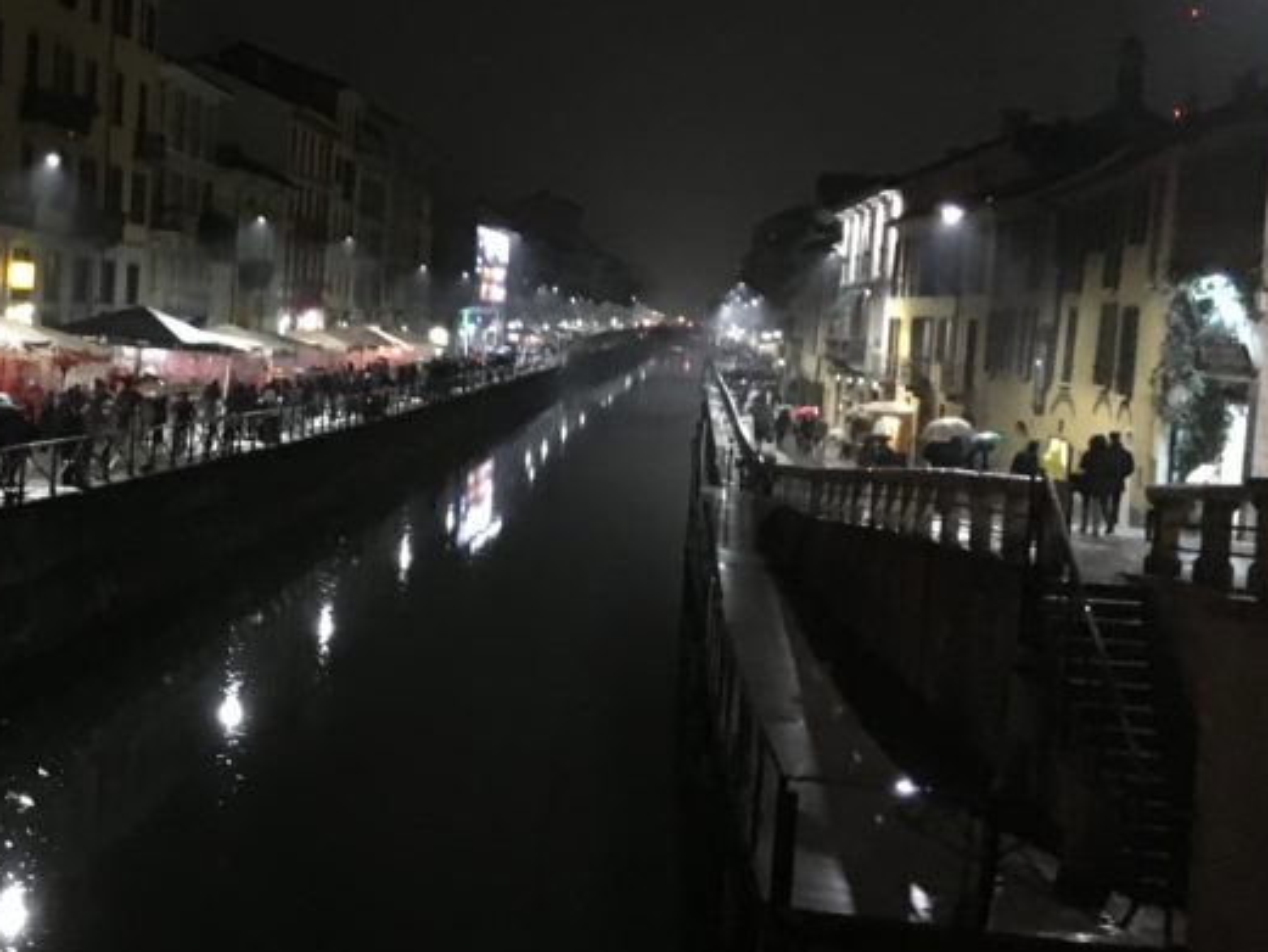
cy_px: 404
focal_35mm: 57
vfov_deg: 25.6
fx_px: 2088
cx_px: 200
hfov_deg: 32.6
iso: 640
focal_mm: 4.15
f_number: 2.2
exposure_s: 1/17
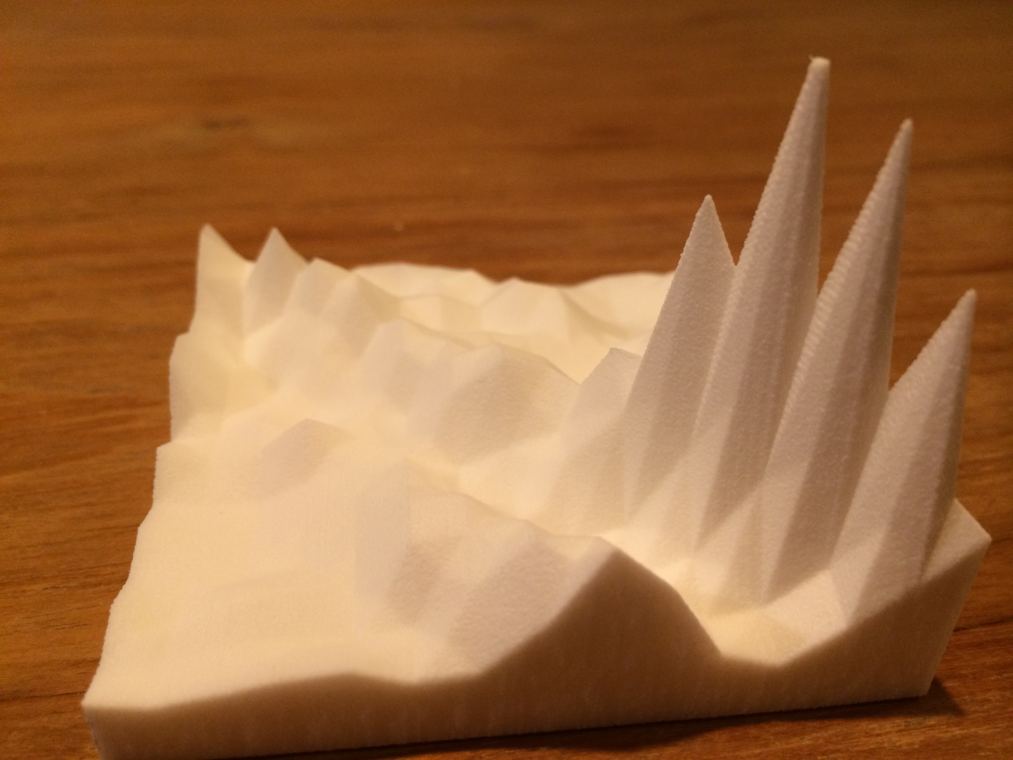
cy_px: 380
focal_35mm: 30
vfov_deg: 46.8
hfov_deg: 60.0
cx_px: 506
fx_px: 878
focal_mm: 4.12
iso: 200
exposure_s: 1/33
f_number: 2.2
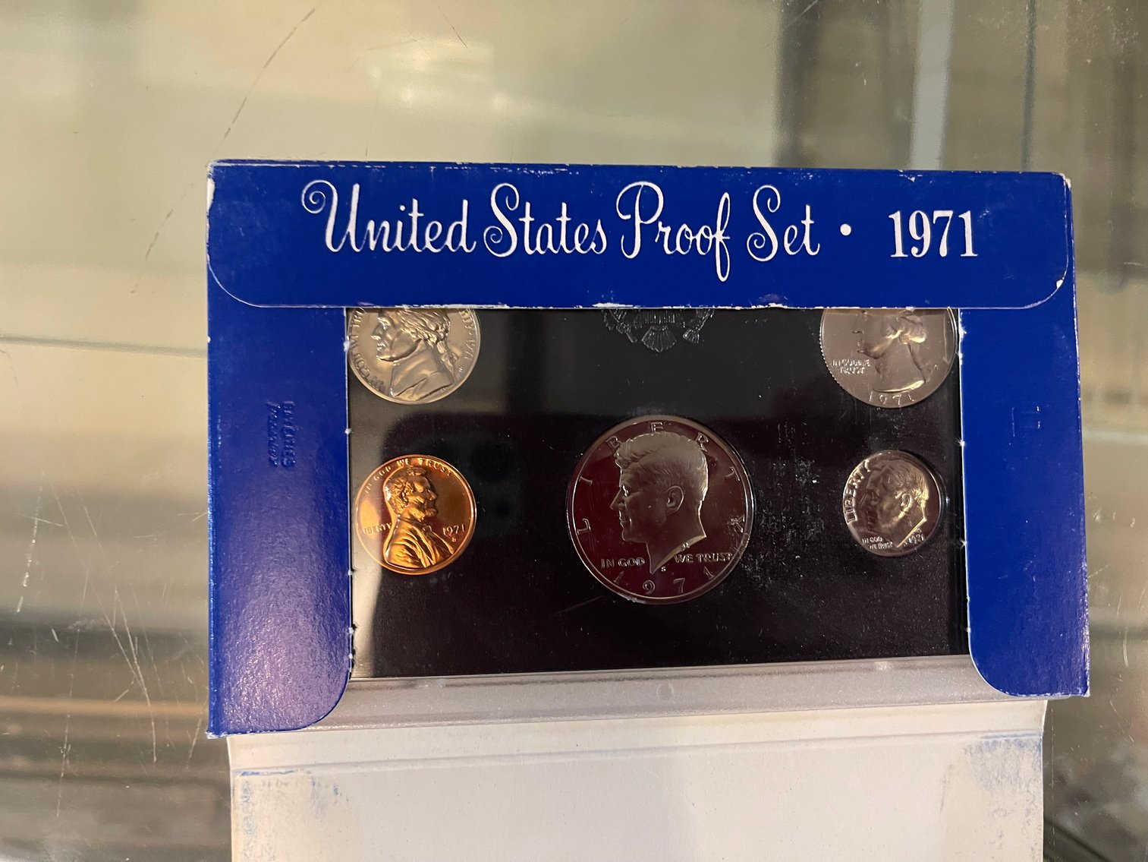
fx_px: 829
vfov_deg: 54.9
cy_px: 431
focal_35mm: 25
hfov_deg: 69.4
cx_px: 574
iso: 640
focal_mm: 5.1
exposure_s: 1/30
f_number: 1.6
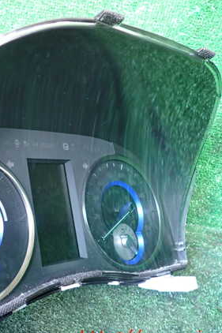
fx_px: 343
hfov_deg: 34.0
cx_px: 22
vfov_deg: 51.9
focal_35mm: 37
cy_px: 170
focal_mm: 4.5
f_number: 2
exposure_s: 1/30
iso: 500
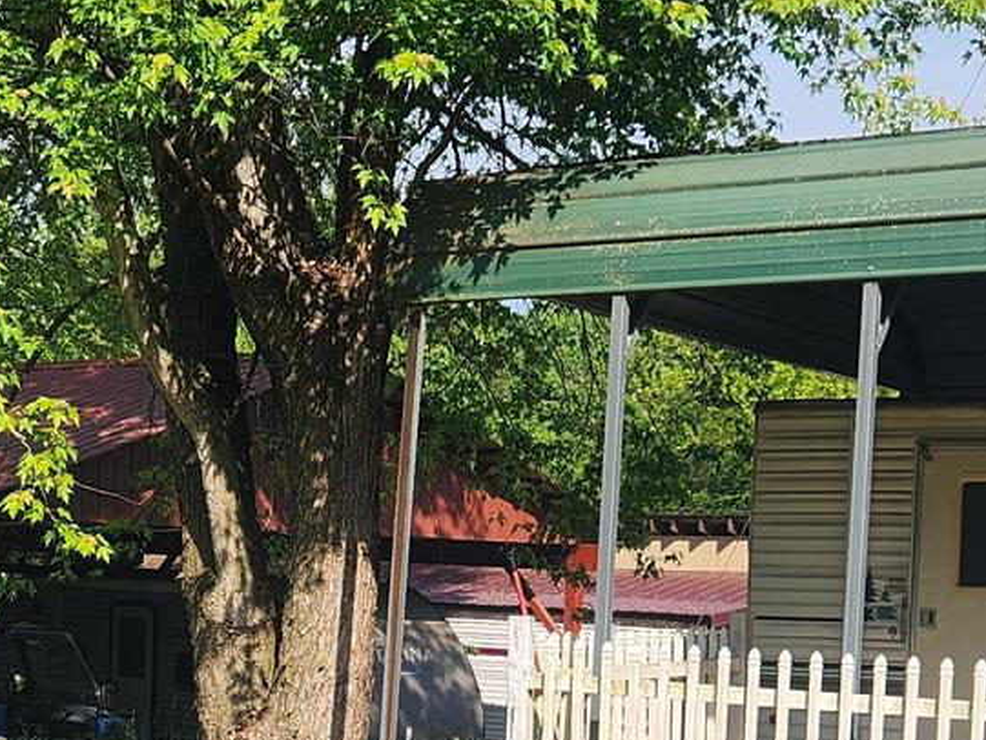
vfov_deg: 16.7
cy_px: 724
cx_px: 182
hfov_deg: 22.2
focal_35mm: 87
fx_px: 2479
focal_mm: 5.4
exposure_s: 1/1297
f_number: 1.8
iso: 20
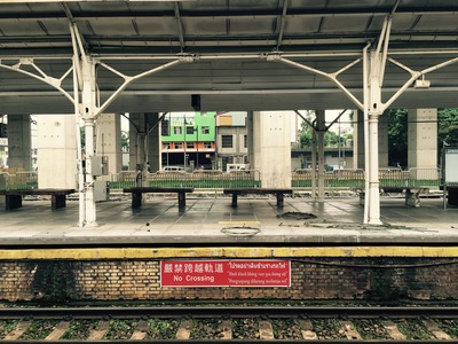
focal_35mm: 29
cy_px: 172
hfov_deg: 61.7
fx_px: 384
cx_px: 229
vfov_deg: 48.2
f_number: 2.2
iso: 25
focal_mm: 4.15
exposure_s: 1/264
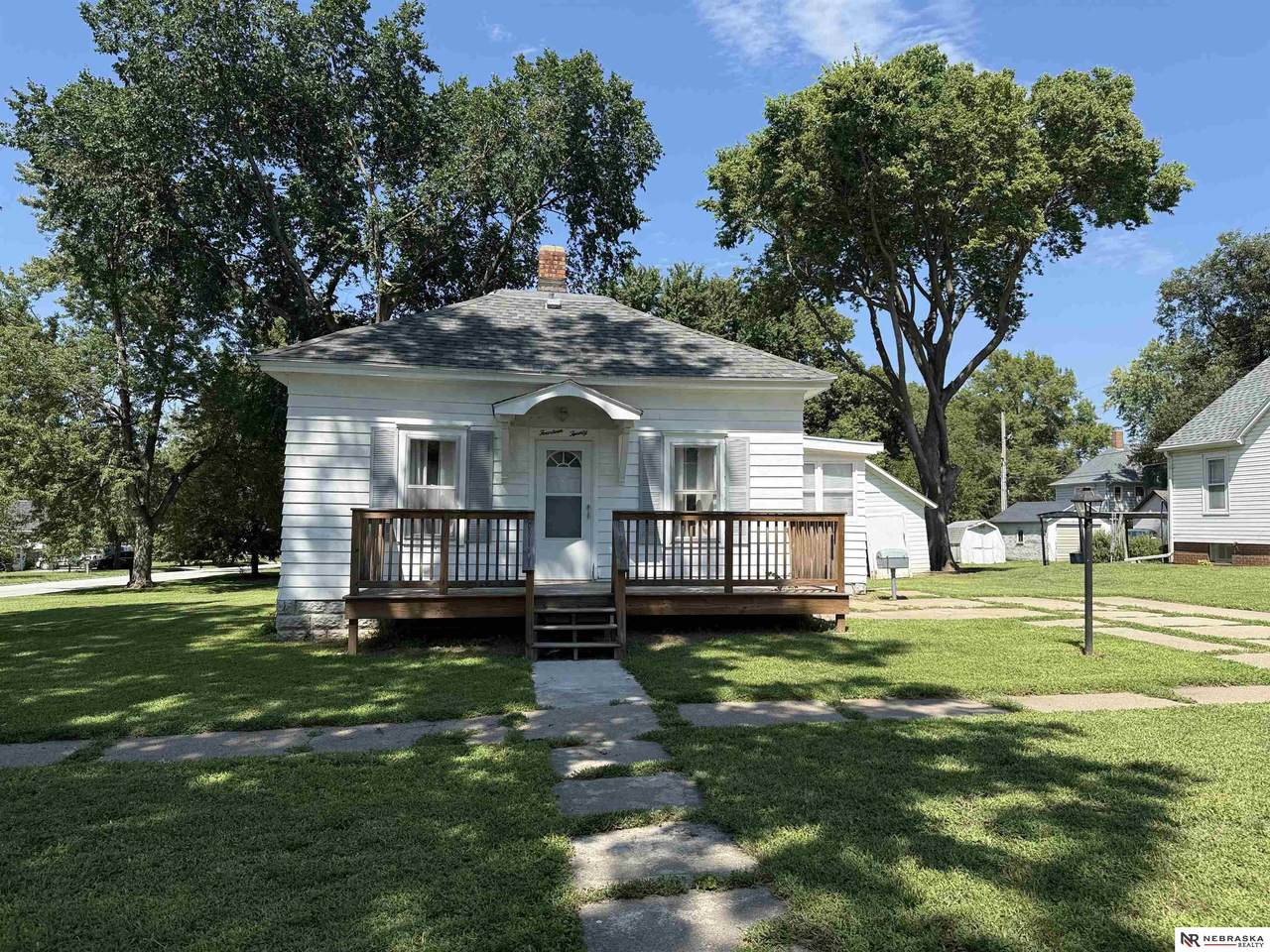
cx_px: 635
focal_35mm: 24
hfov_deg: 71.6
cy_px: 476
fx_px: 881
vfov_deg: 56.8
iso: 100
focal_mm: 6.76
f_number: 1.78
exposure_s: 1/3279
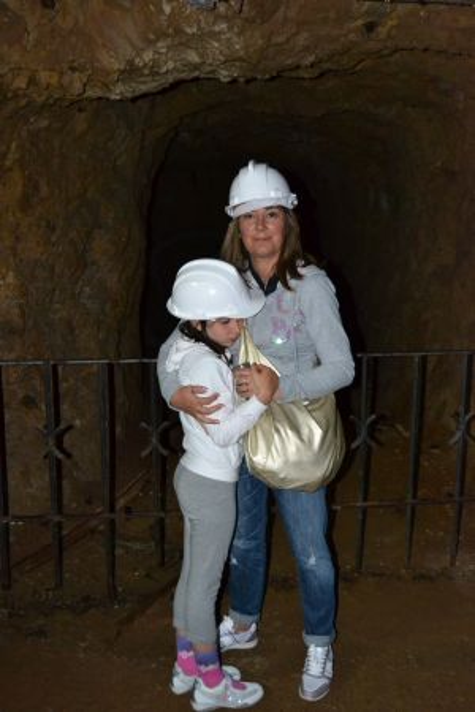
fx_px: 712
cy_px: 356
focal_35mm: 36
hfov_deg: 36.9
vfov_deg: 53.1
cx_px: 238
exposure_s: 1/60
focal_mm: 24
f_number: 3.8
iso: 3200
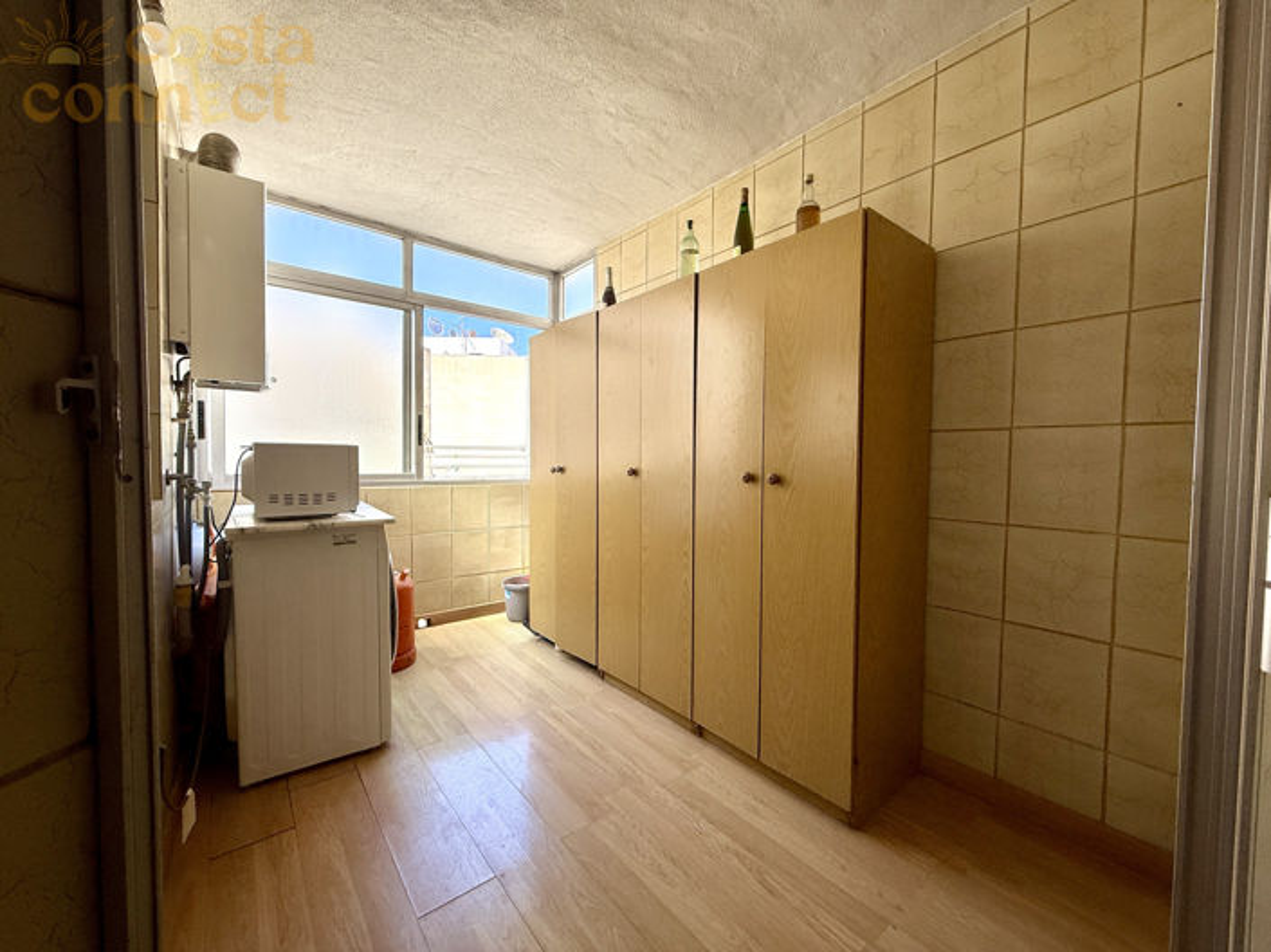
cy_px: 476
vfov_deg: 85.6
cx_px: 636
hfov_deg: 102.1
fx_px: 514
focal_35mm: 14
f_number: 2.2
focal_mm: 2.22
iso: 64
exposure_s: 1/340
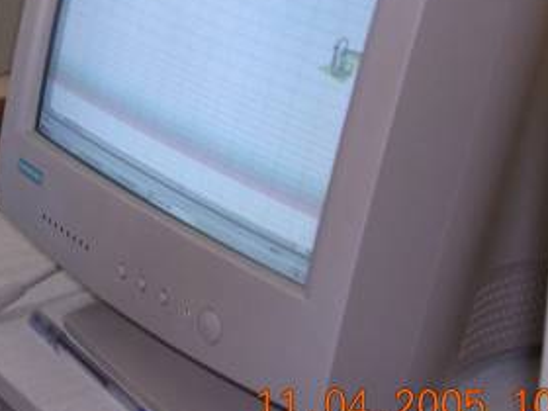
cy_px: 33
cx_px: 51
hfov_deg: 22.0
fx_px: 1377
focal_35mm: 87
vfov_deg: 16.7
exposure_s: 1/30
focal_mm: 5.8
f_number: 2.8
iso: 166
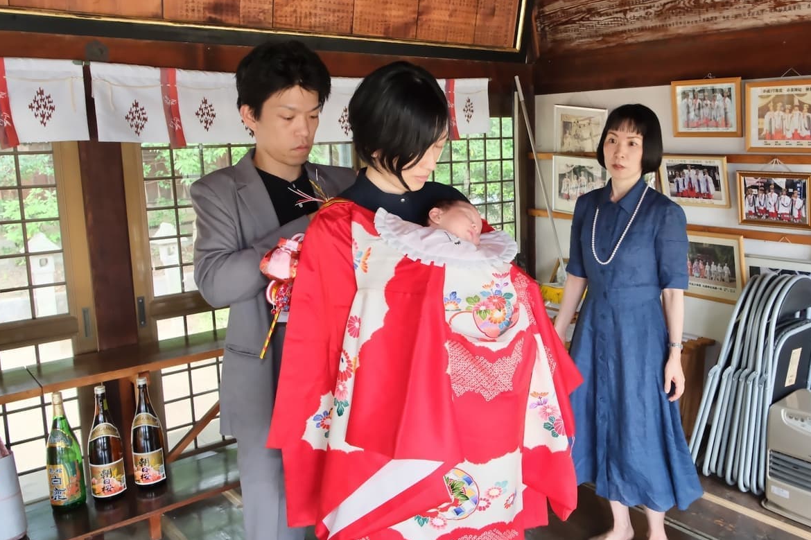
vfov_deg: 41.0
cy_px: 237
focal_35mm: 32
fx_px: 721
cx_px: 492
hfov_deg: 58.2
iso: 3200
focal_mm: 17
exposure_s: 1/100
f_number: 5.6
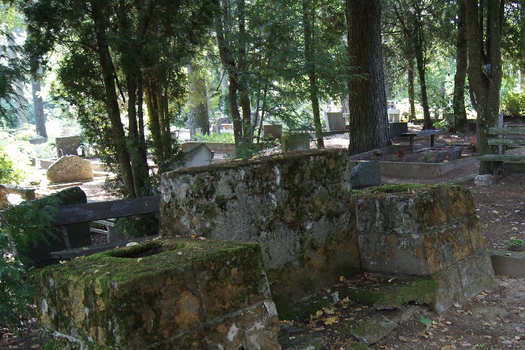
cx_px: 359
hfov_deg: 46.5
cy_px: 263
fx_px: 598
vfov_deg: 32.0
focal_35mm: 41
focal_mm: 18
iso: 400
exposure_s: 1/60
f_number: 3.5
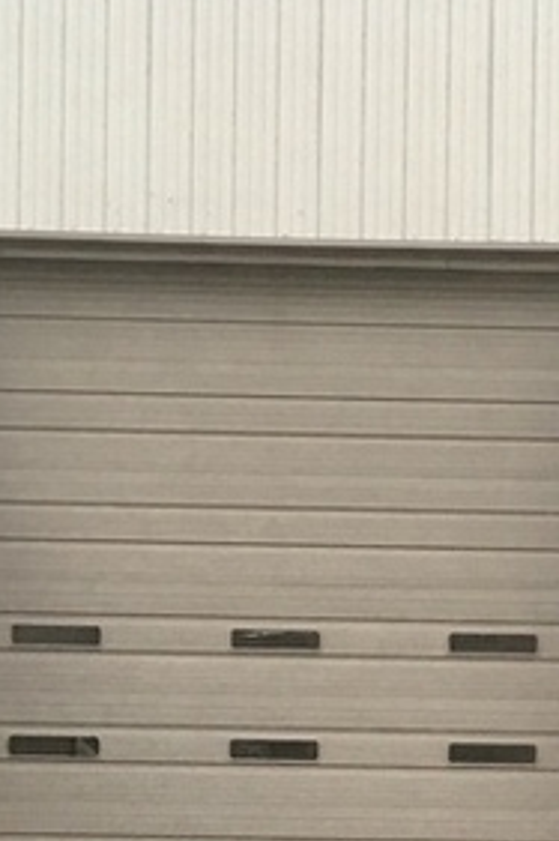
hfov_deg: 12.8
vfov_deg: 19.5
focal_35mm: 103
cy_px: 760
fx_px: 2402
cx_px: 753
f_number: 2.2
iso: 32
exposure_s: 1/30
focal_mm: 4.15
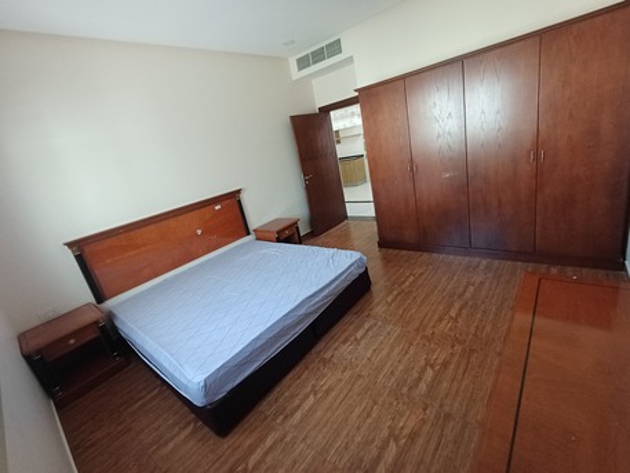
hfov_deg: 94.5
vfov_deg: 78.1
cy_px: 236
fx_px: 291
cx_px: 315
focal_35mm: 16
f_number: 2.2
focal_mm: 1.64
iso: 160
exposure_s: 1/25
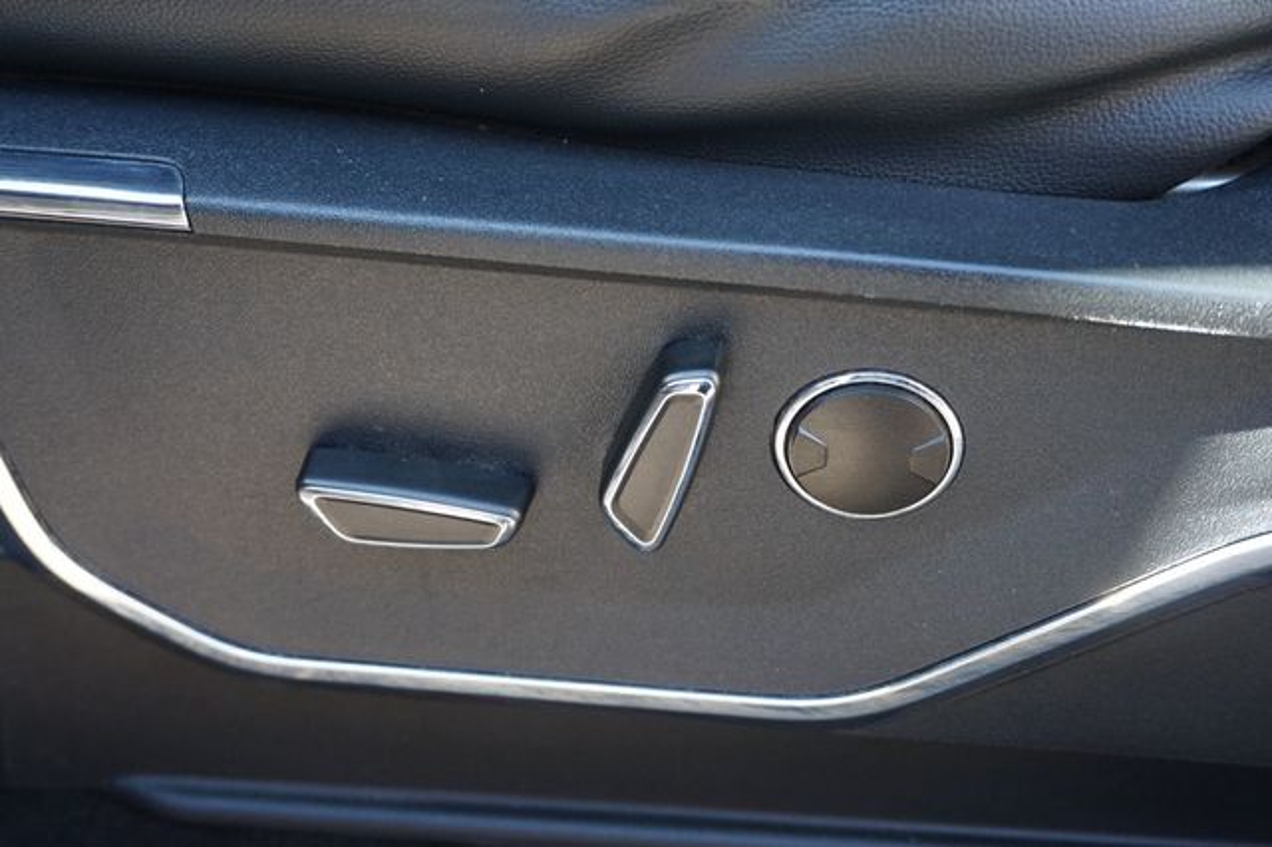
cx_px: 636
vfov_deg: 35.5
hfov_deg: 51.3
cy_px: 424
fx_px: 1324
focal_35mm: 38
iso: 320
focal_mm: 25
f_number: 4.5
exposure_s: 1/60
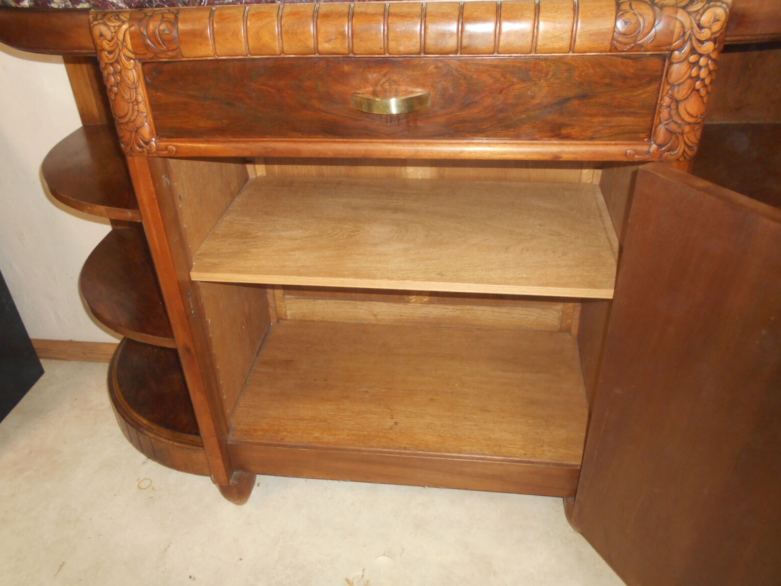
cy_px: 286
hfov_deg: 65.3
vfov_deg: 51.4
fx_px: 609
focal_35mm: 27
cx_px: 379
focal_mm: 4.6
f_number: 3.2
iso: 200
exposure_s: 1/25
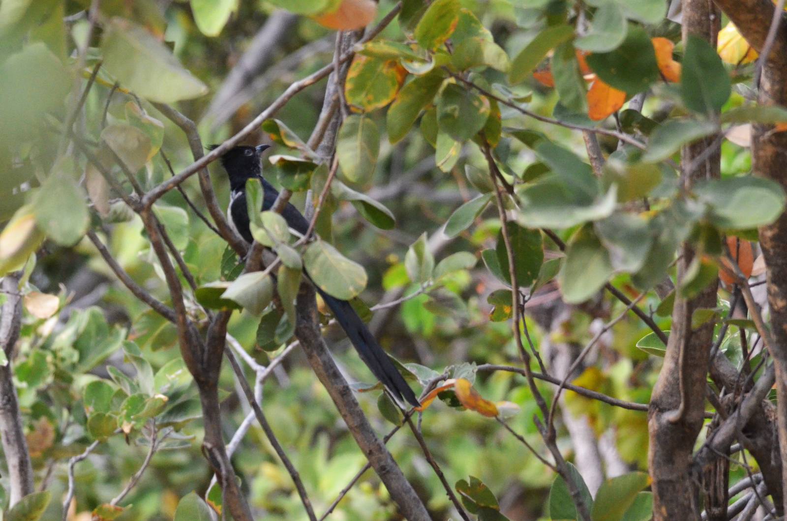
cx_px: 394
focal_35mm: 600
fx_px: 13090
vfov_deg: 2.3
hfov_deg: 3.4
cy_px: 260
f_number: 9
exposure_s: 1/1250
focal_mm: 400
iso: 2500
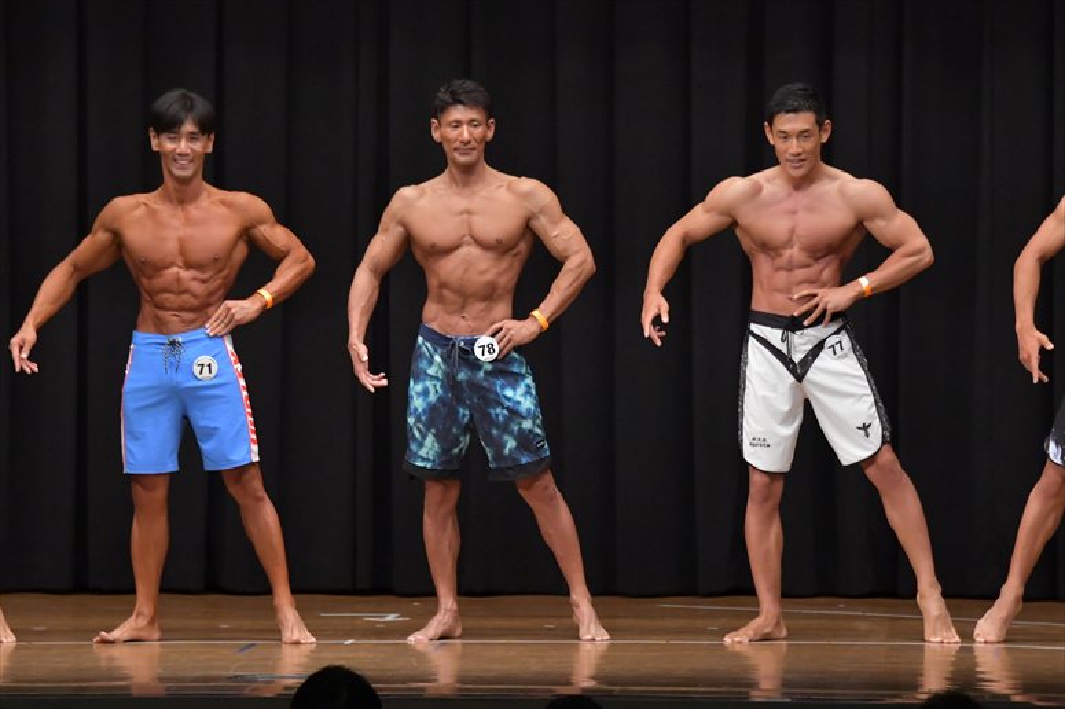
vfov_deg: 6.3
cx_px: 532
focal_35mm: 217
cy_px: 354
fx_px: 6417
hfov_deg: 9.5
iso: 6400
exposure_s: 1/400
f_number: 5.6
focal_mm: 145
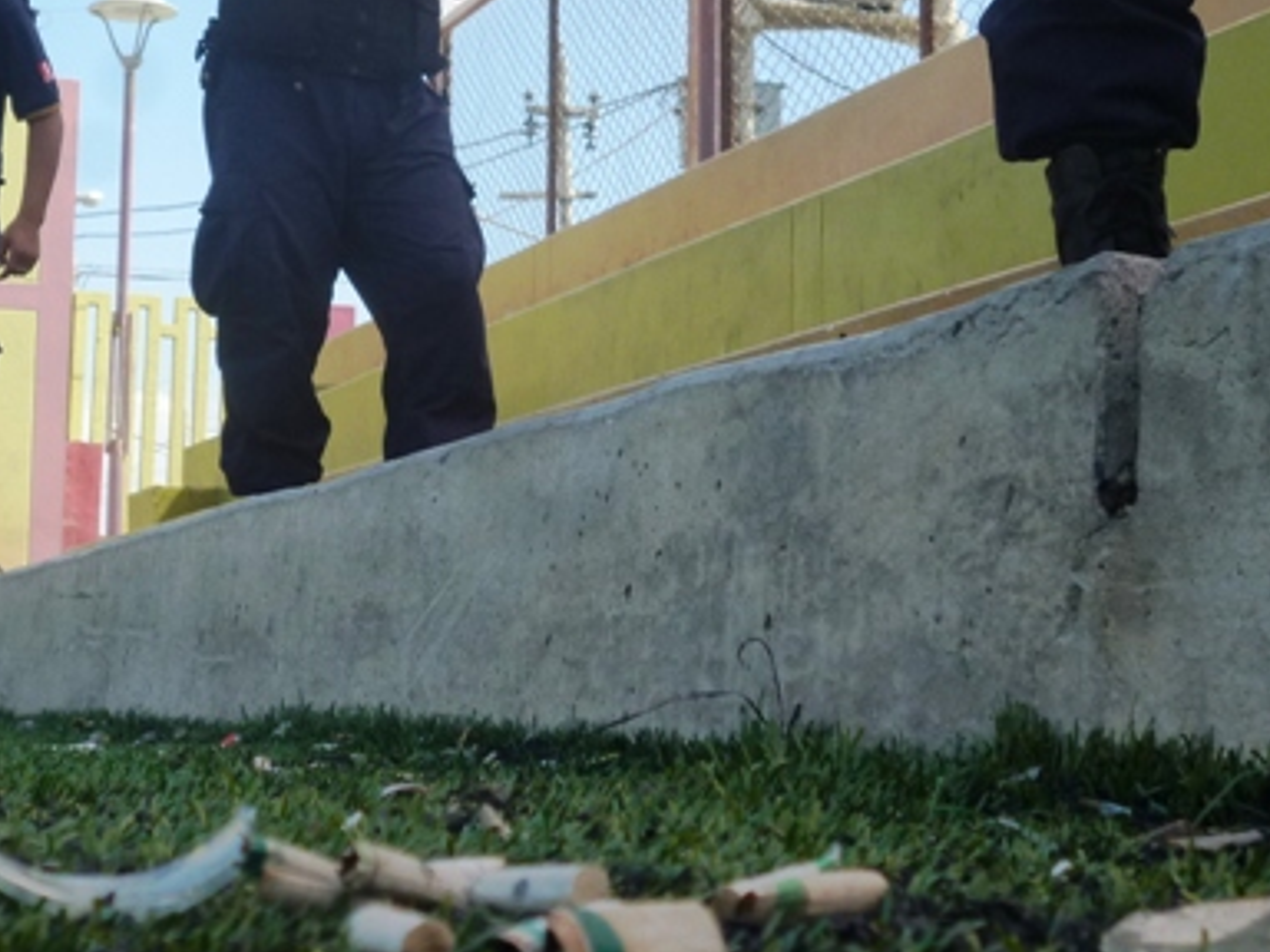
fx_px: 2935
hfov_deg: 24.3
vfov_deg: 18.3
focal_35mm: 80
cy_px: 271
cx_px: 413
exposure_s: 1/400
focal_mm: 8.6
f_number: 4
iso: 160
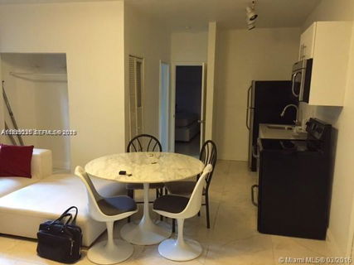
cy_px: 132
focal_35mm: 29
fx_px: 296
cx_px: 177
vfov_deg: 48.2
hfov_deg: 61.7
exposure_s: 1/20
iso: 250
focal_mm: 4.15
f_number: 2.2
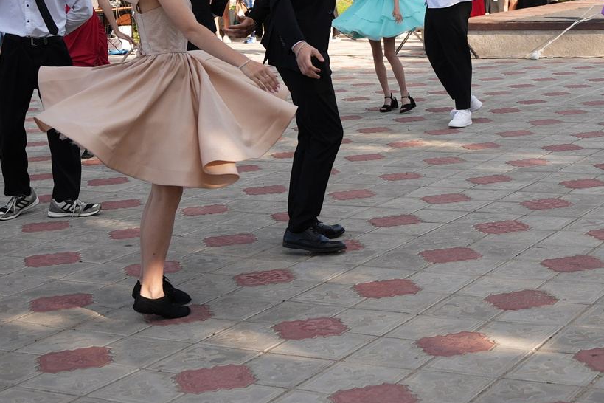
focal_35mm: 75
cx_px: 577
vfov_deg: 17.9
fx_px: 1258
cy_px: 47
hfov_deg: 25.9
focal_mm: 24
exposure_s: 1/500
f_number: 2.8
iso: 160
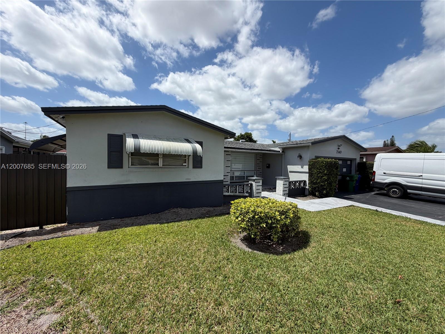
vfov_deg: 85.7
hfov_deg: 102.1
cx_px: 222
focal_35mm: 14
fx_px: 180
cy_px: 167
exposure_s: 1/1285
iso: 20
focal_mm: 2.22
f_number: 2.2
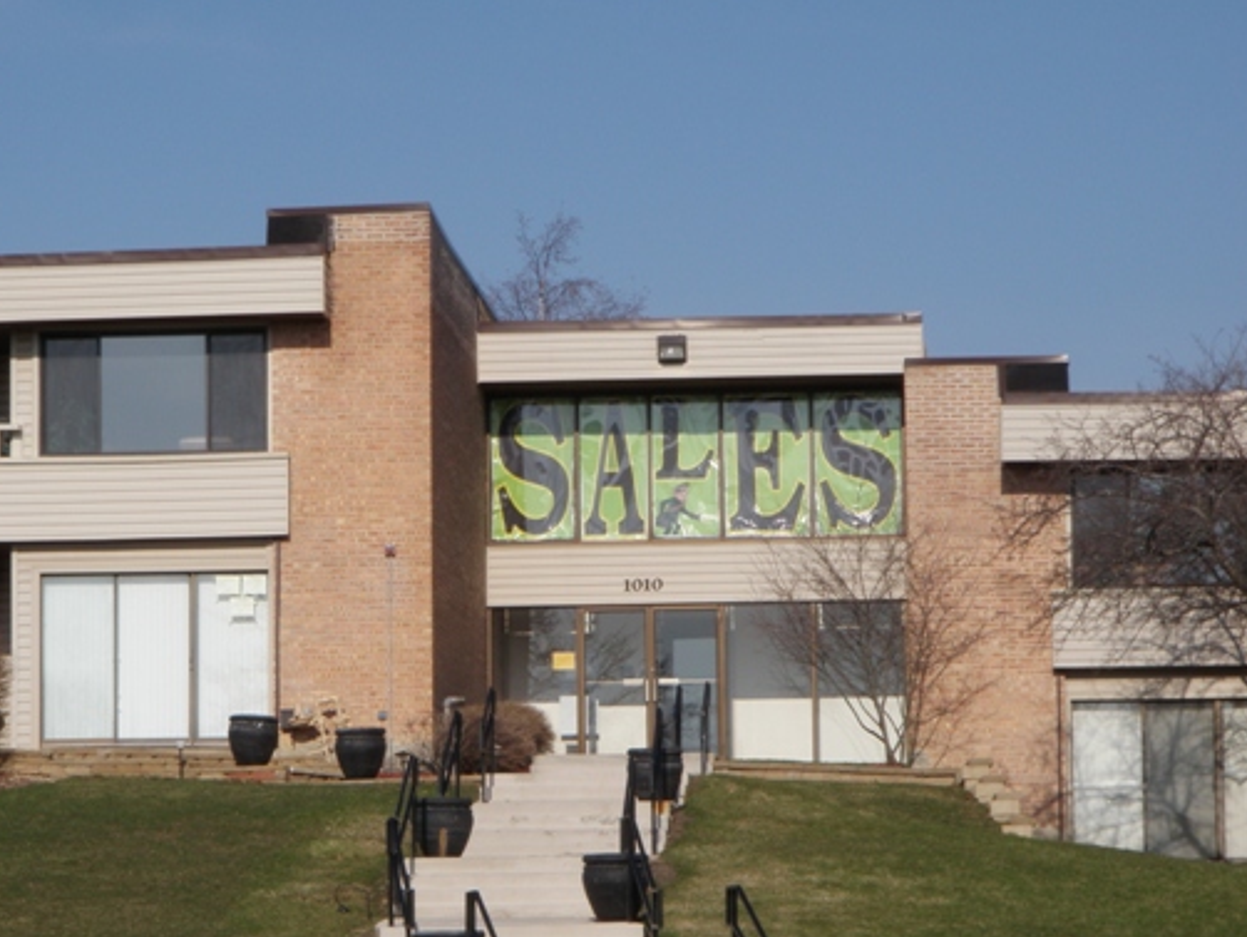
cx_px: 479
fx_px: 4685
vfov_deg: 11.4
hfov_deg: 15.1
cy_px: 584
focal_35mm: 130
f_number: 7.1
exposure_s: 1/250
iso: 50
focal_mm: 18.2
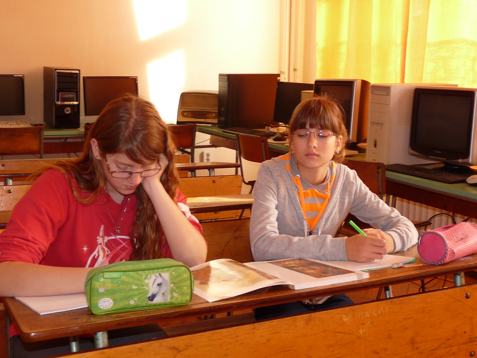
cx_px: 238
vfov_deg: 32.2
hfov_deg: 42.1
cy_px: 179
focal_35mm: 45
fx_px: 620
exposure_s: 1/30
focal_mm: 4.8
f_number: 2.8
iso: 100
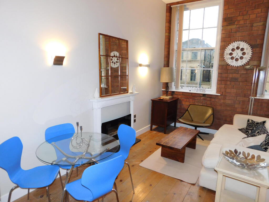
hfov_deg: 73.9
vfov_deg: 58.9
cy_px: 101
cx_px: 134
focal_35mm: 23
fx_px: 179
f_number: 3
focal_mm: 4
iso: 200
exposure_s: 1/30
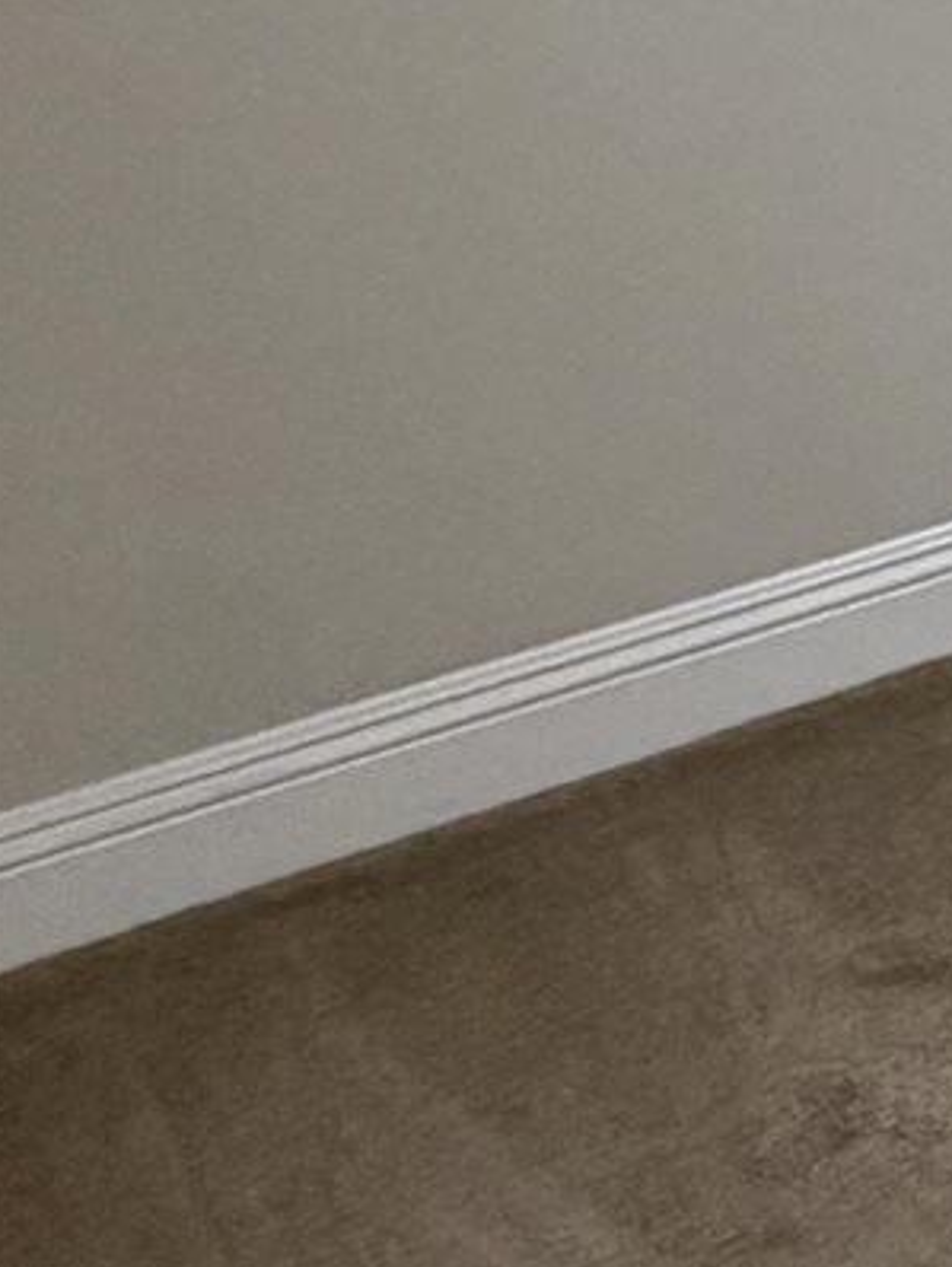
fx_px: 2967
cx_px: 2729
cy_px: 271
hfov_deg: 11.7
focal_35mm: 81
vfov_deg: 23.8
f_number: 2.2
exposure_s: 1/121
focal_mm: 2.22
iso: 320
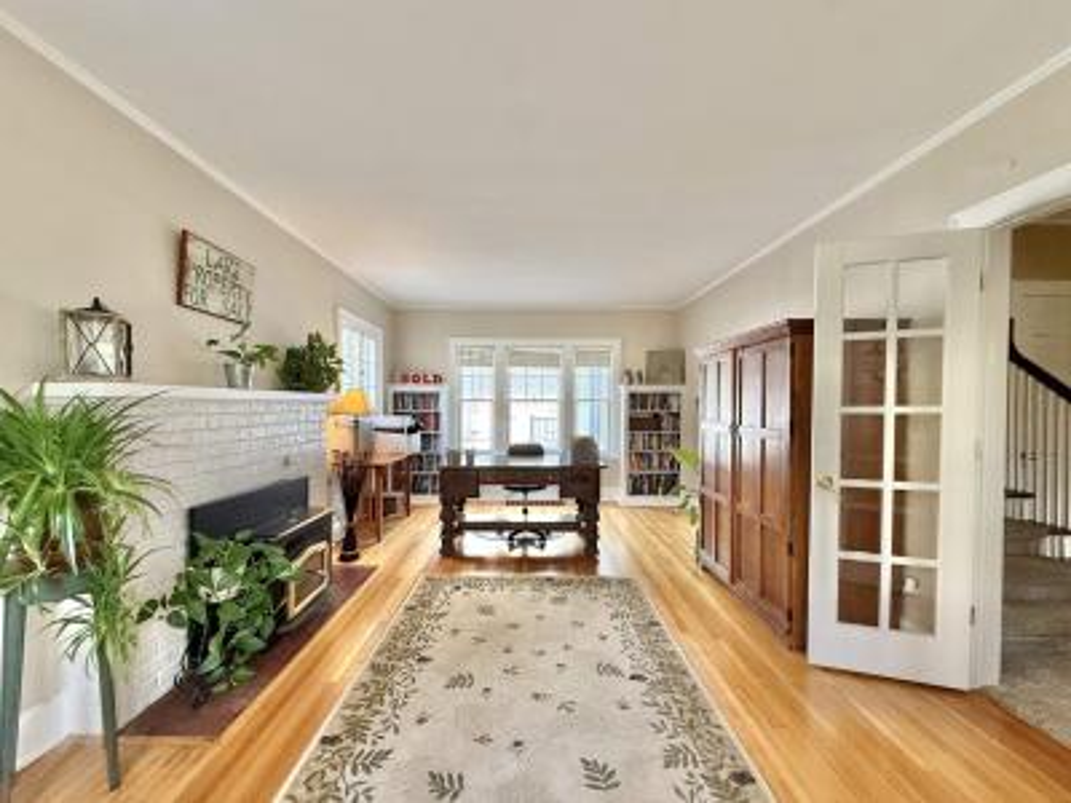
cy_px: 402
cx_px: 536
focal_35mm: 14
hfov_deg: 102.1
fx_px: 433
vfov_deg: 85.7
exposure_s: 1/99
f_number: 2.2
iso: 200
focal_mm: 2.22
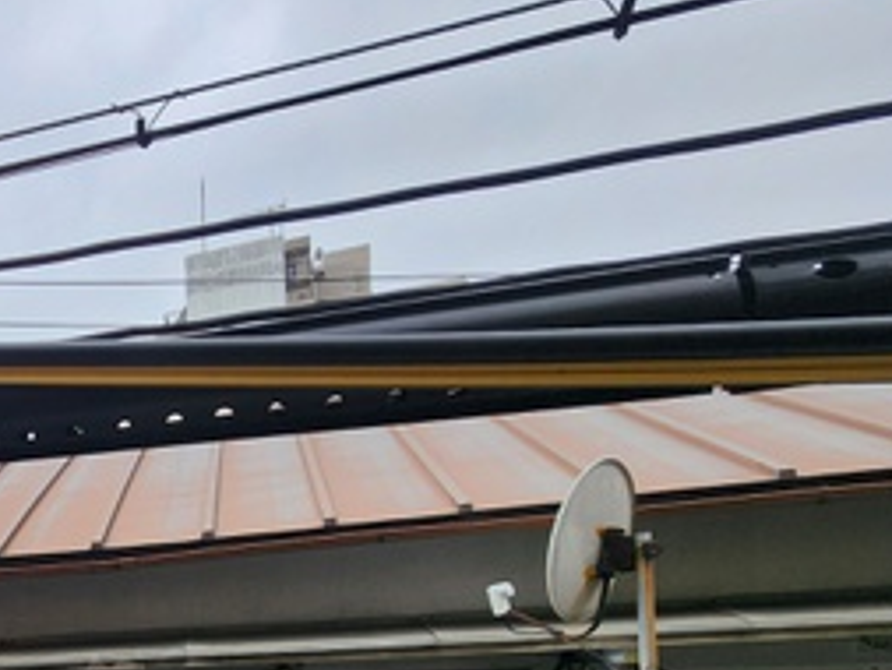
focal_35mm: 36
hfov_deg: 34.0
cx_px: -307
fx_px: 928
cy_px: 721
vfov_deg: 34.7
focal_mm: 2.2
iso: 50
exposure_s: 1/315
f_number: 2.2
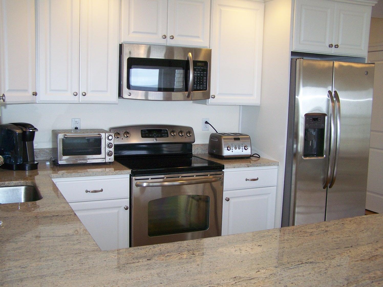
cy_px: 144
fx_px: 420
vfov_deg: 37.7
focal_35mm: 38
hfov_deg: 49.0
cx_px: 192
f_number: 2.8
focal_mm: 6.3
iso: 160
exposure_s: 1/60
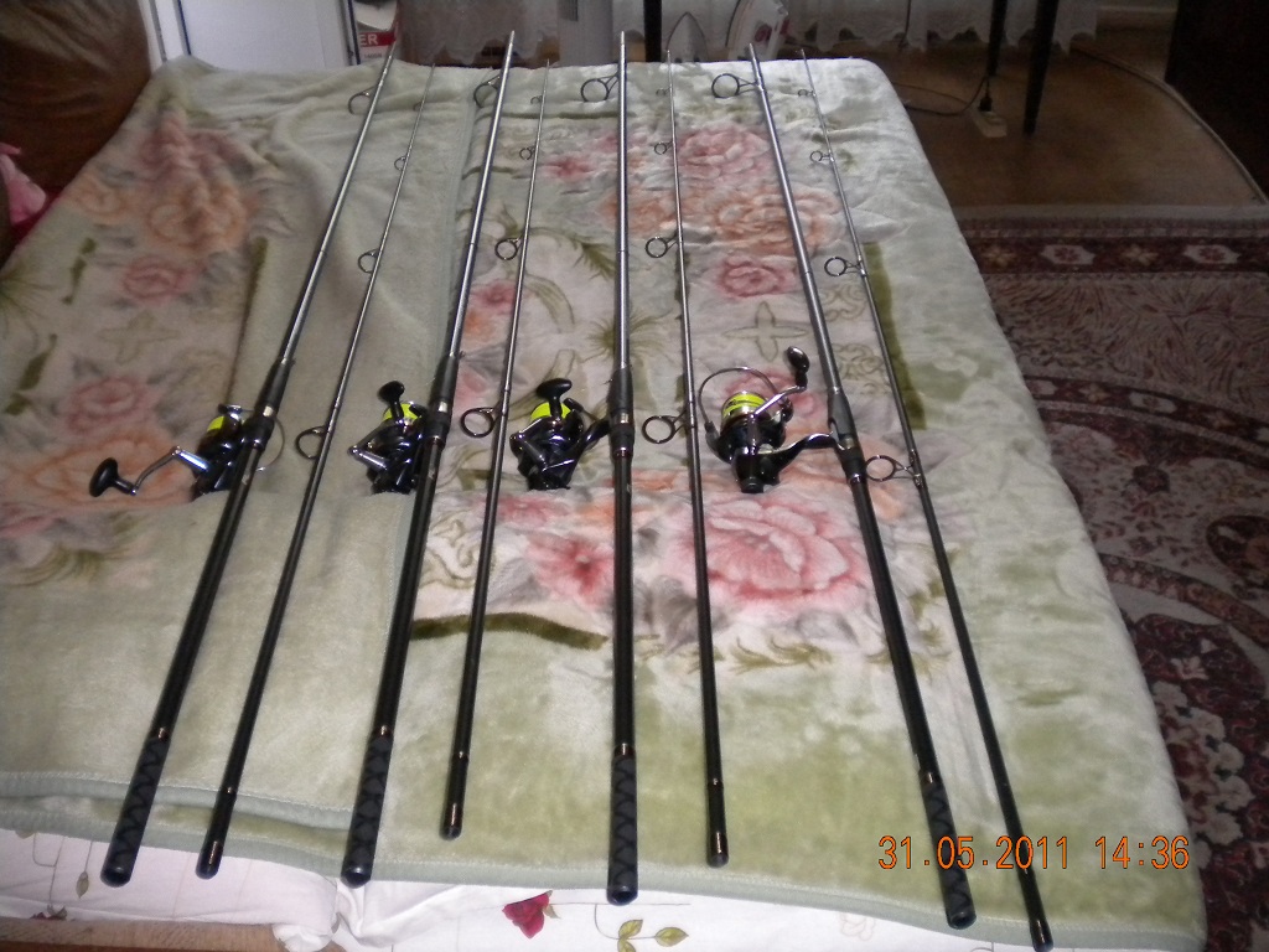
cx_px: 634
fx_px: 1283
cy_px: 476
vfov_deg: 40.7
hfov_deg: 52.6
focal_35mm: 35
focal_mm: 6.3
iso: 400
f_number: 3.1
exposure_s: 1/30
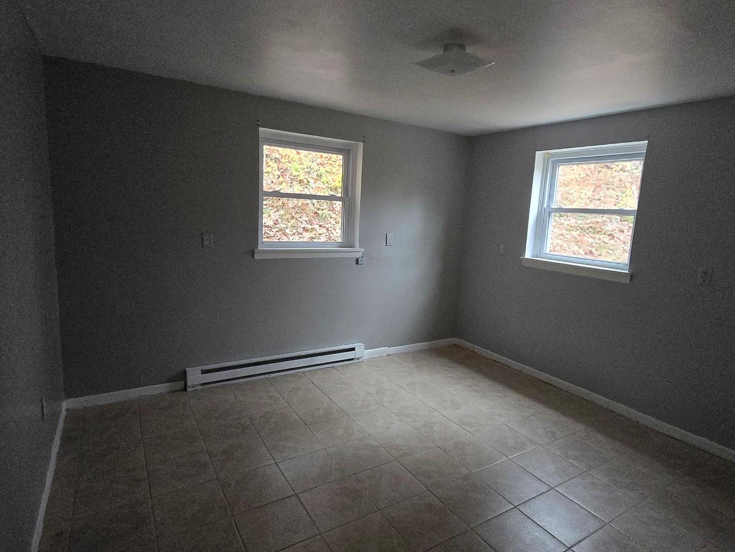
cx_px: 392
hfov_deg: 84.5
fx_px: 403
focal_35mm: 19
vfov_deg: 68.7
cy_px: 282
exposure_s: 1/60
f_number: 2.2
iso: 1250
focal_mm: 1.7
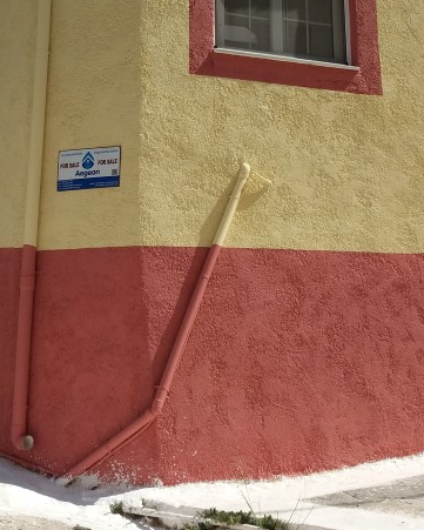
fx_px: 972
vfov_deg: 29.4
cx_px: 240
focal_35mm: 62
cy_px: 66
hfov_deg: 24.6
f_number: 1.9
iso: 64
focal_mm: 3.7
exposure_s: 1/2342
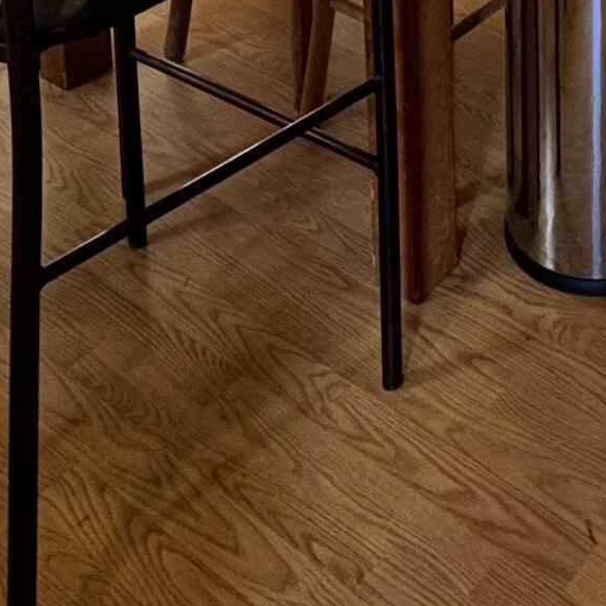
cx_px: 774
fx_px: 1287
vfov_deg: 18.8
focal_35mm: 65
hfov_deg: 23.6
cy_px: -546
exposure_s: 1/120
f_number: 2.2
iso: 160
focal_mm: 2.22
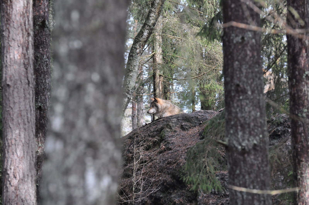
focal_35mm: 278
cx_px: 154
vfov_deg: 4.9
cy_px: 102
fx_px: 2379
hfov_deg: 7.4
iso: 1100
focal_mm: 185
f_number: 5
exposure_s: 1/500
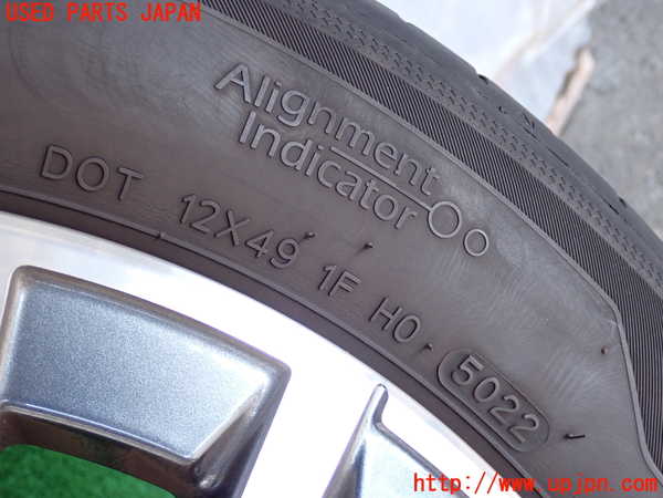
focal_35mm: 47
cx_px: 332
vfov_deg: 30.9
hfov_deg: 40.4
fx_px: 900
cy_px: 249
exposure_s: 1/125
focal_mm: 8.4
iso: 320
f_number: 3.1
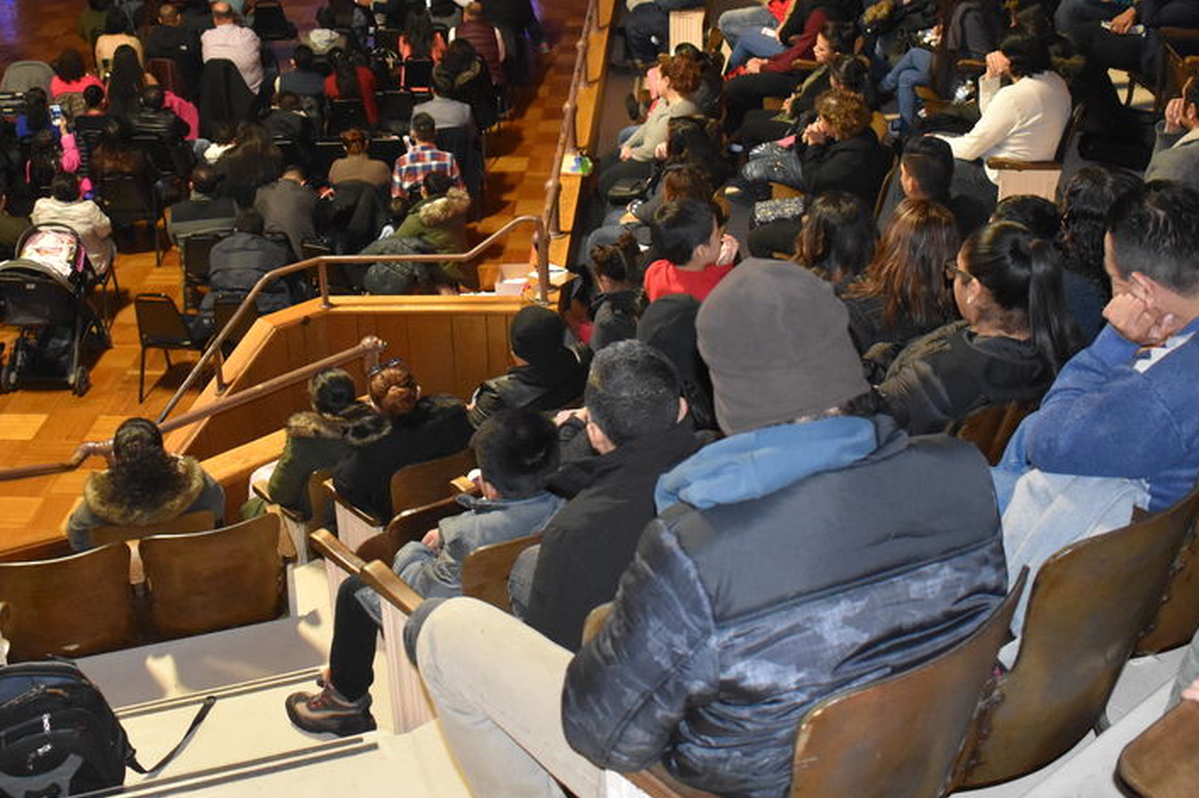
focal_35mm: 50
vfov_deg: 26.7
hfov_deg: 39.5
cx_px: 523
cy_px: 217
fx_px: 1664
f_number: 3.8
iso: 4000
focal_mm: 20
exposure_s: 1/60
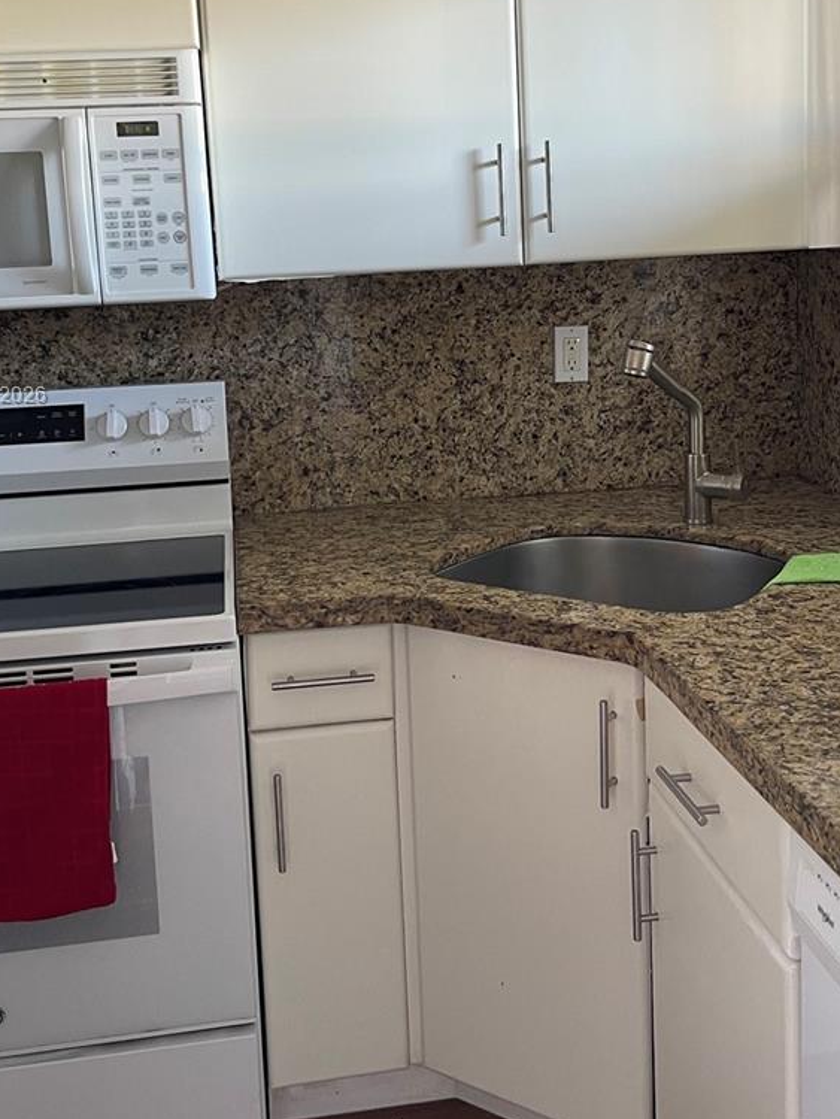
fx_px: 1293
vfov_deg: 46.2
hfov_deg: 36.0
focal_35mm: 40
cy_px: 397
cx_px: 442
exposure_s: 1/71
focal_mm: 5.1
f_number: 1.6
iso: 125
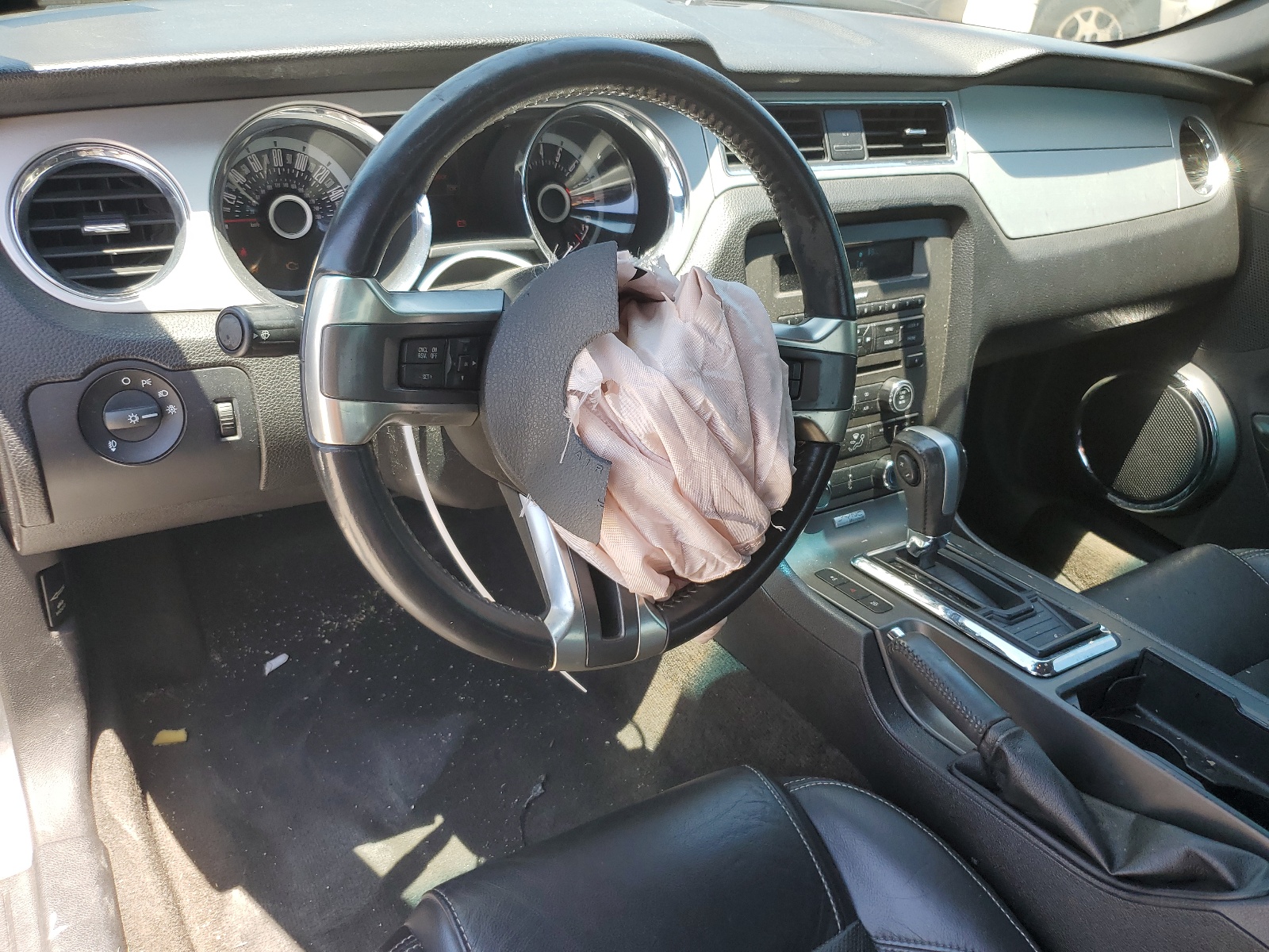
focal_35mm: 26
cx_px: 634
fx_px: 953
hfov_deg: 67.3
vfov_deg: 53.1
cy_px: 476
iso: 50
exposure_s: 1/345
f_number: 1.5
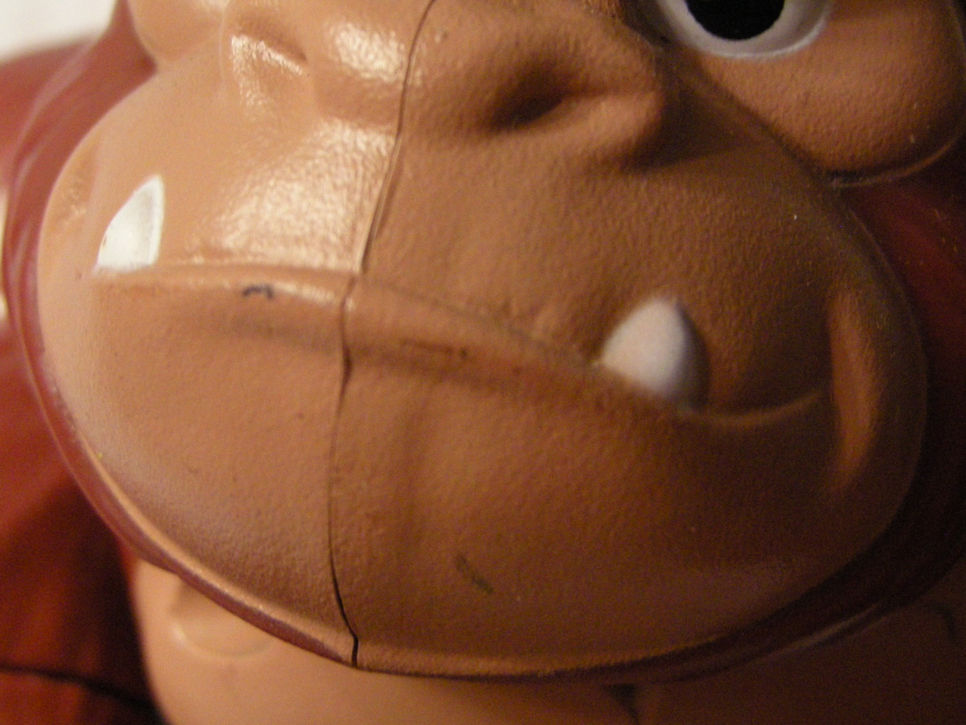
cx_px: 513
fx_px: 1647
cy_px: 196
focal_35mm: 59
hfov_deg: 32.7
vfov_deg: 24.6
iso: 400
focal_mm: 7.5
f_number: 2.7
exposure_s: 1/42.1
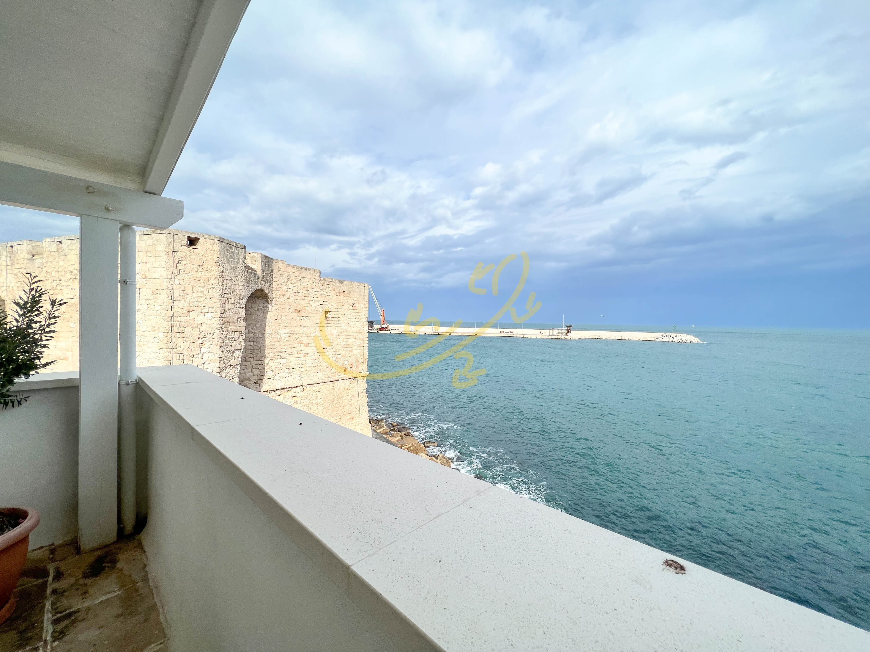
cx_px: 435
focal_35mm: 13
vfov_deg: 89.9
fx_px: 327
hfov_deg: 106.2
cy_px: 326
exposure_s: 1/2800
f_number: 1.8
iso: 32
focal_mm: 1.57
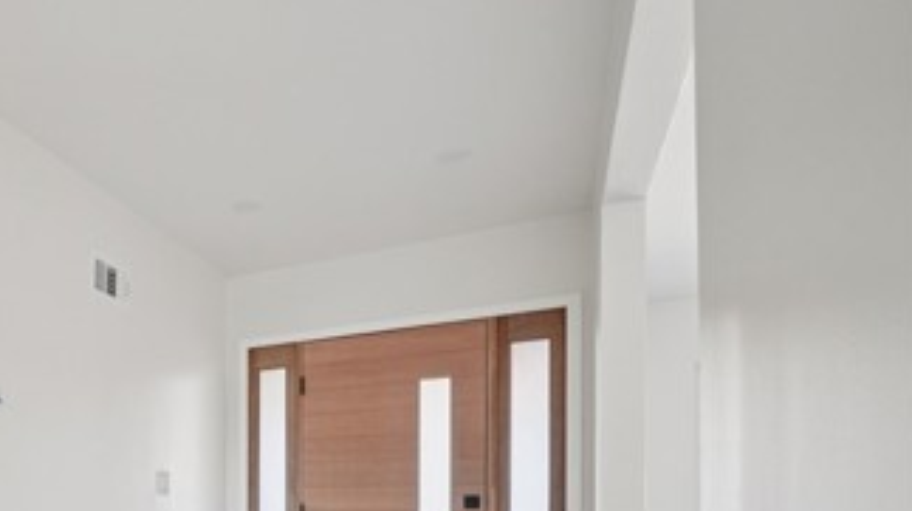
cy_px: 500
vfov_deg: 38.4
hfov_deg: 55.6
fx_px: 652
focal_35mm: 27
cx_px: 20
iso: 400
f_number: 8
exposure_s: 1/25
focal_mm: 13
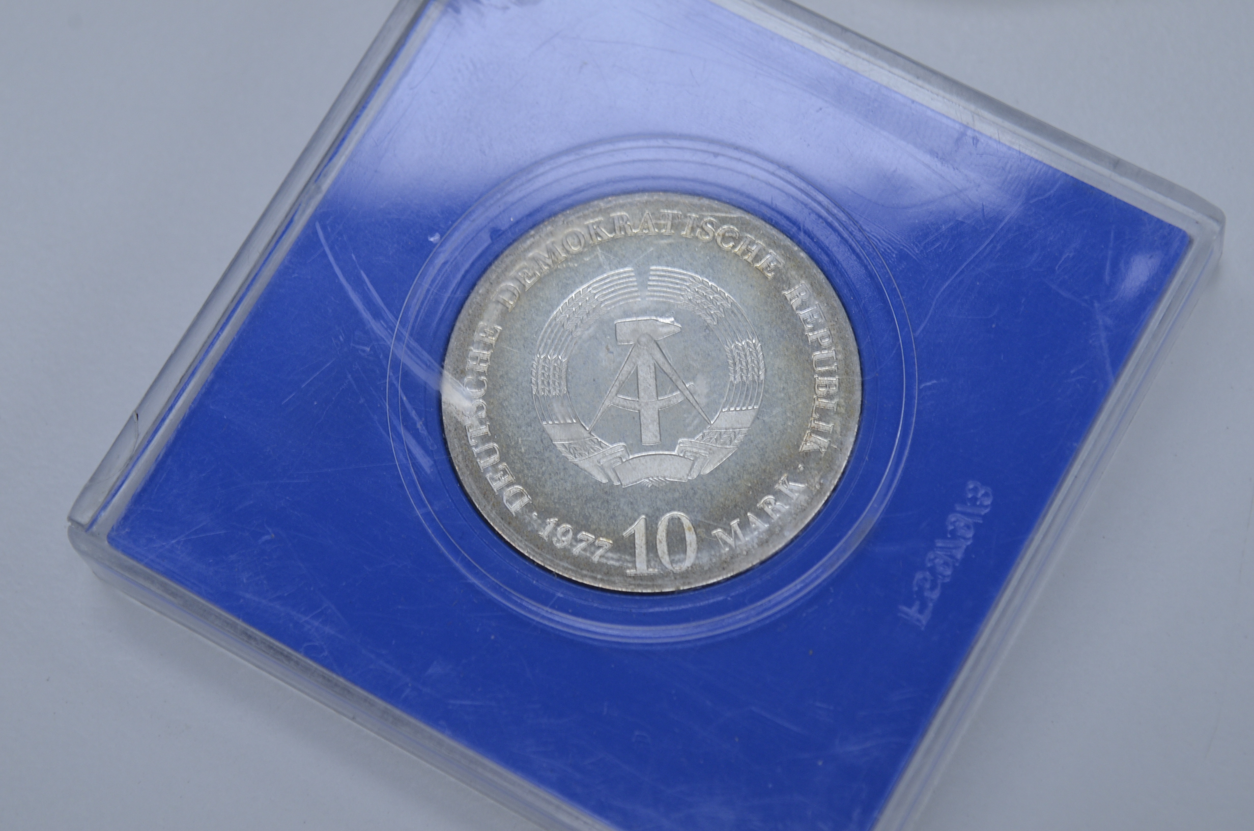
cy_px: 416
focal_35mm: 82
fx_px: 2868
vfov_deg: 16.5
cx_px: 627
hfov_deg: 24.7
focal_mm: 55
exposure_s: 1/60
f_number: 8
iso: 320
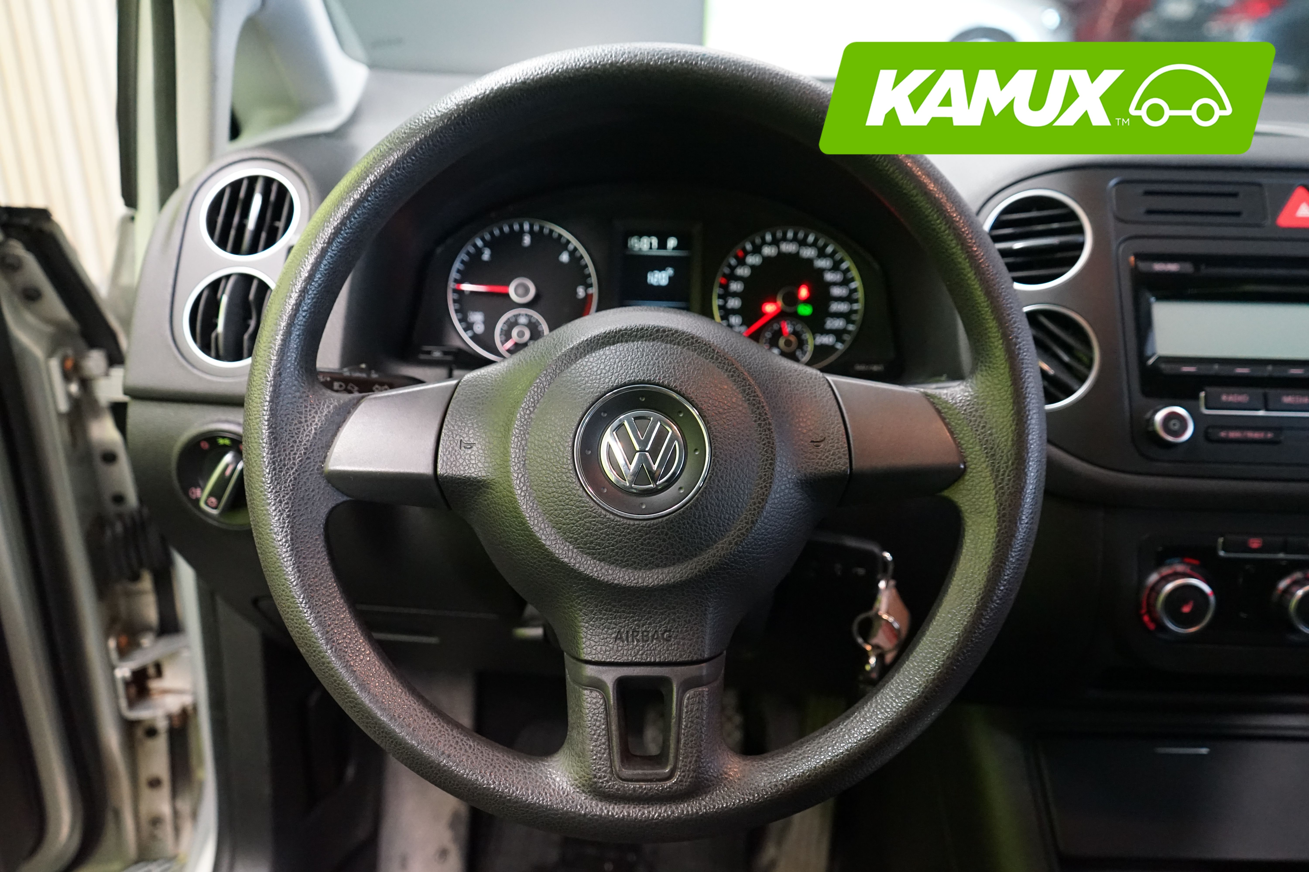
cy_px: 436
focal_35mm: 28
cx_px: 654
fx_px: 1018
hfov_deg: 65.5
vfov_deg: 46.4
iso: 5000
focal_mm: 28
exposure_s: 1/30
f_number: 4.5
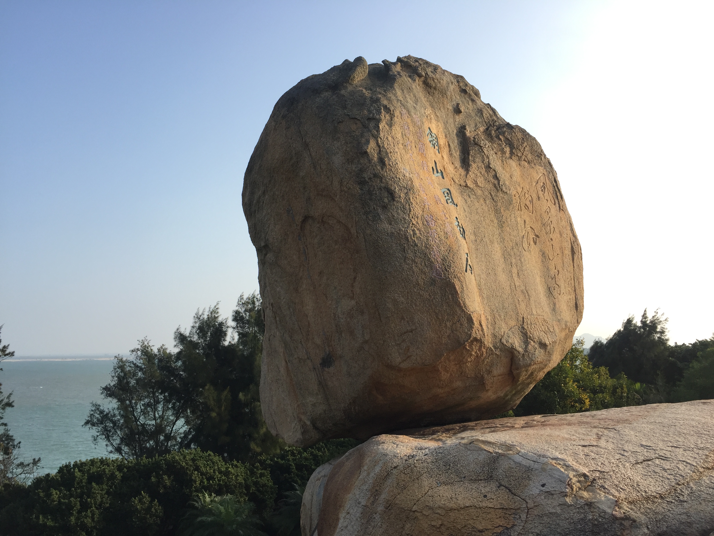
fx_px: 598
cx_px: 357
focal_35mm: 29
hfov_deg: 61.7
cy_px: 268
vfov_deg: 48.2
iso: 32
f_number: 2.2
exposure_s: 1/1041
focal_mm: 4.15
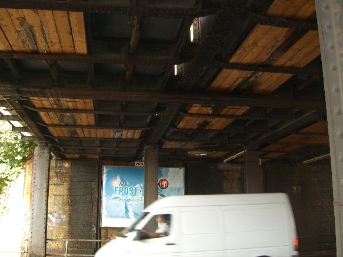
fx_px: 376
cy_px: 128
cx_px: 172
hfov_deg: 49.0
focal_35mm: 38
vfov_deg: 37.7
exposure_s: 1/60
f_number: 2.8
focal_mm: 7.9
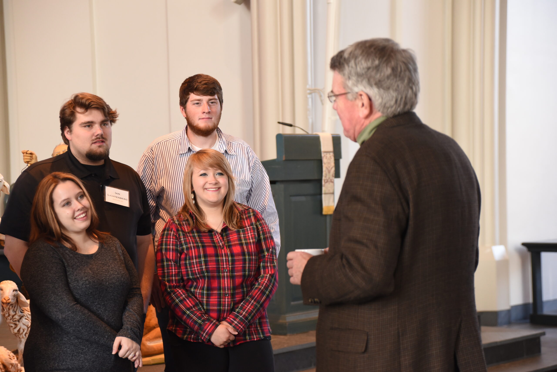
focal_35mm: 95
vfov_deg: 14.4
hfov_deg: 21.5
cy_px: 186
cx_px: 278
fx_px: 1470
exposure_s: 1/100
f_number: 5.3
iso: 2000
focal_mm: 95
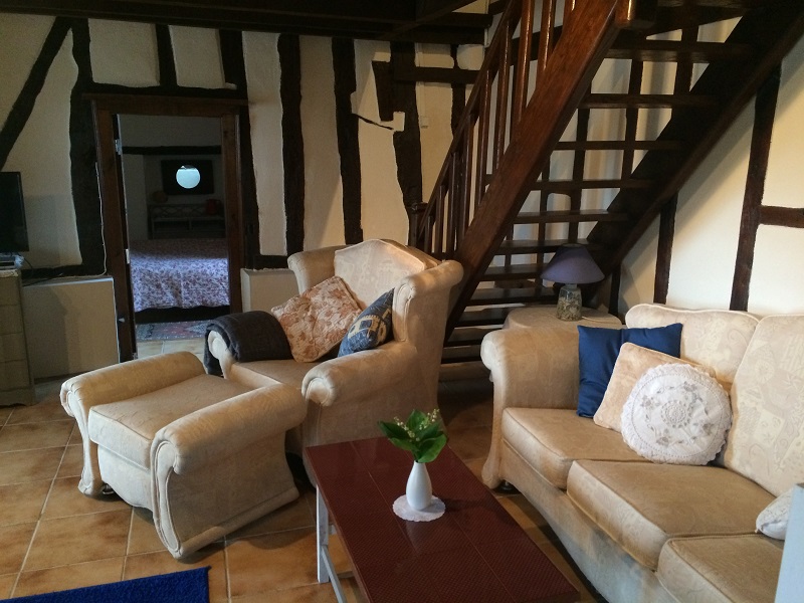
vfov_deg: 48.2
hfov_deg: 61.7
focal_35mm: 29
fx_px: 674
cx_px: 402
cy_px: 302
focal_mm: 4.15
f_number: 2.2
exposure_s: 1/33
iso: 320
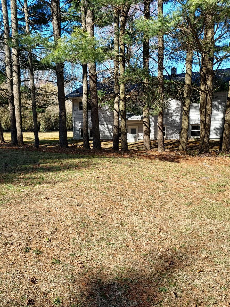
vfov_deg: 58.2
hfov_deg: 45.1
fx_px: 275
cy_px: 172
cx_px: 87
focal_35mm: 31
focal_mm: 4.6
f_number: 1.8
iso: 40
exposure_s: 1/525
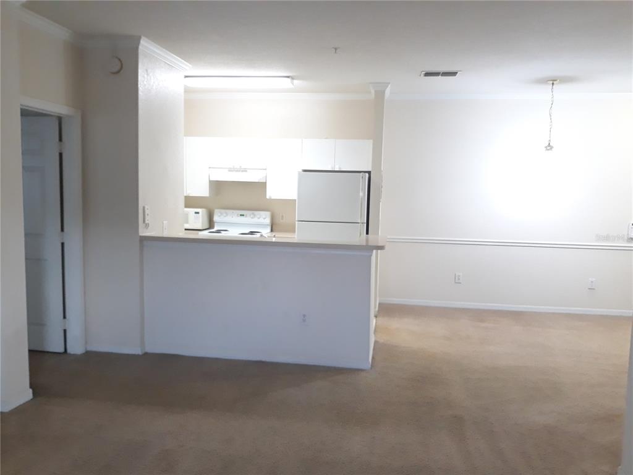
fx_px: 512
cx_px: 316
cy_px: 238
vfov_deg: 49.7
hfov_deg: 63.4
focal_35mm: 28
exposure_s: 1/24
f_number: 1.7
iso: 250
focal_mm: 3.7
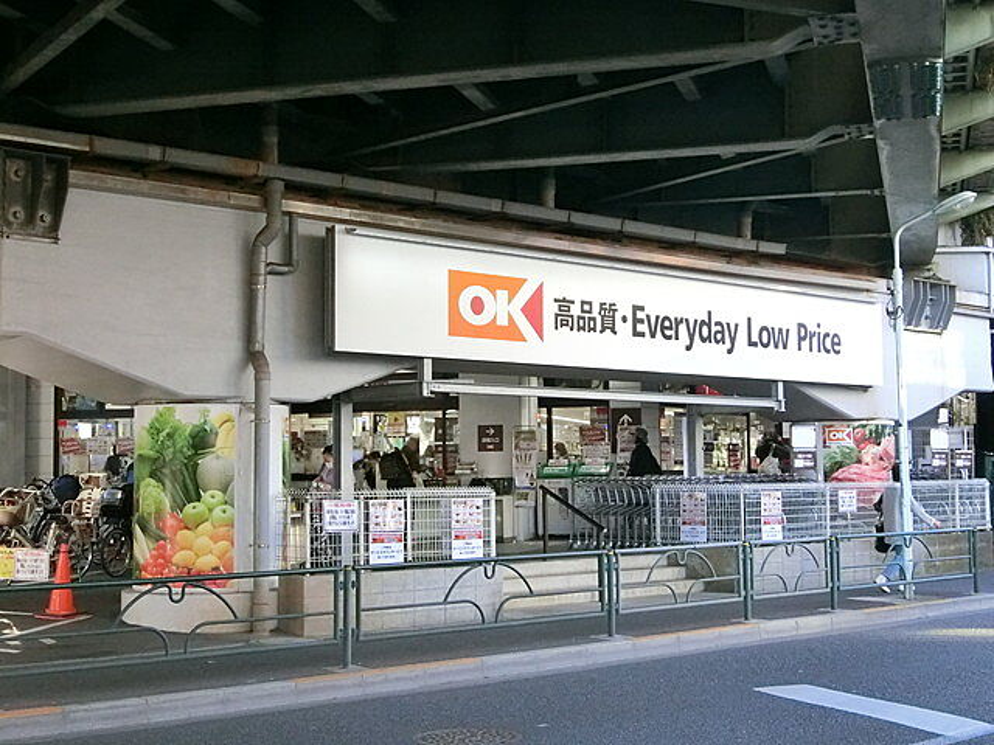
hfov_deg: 36.2
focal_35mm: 53
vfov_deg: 27.5
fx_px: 1522
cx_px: 497
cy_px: 372
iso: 1600
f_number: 4.5
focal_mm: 11.4
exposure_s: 1/500
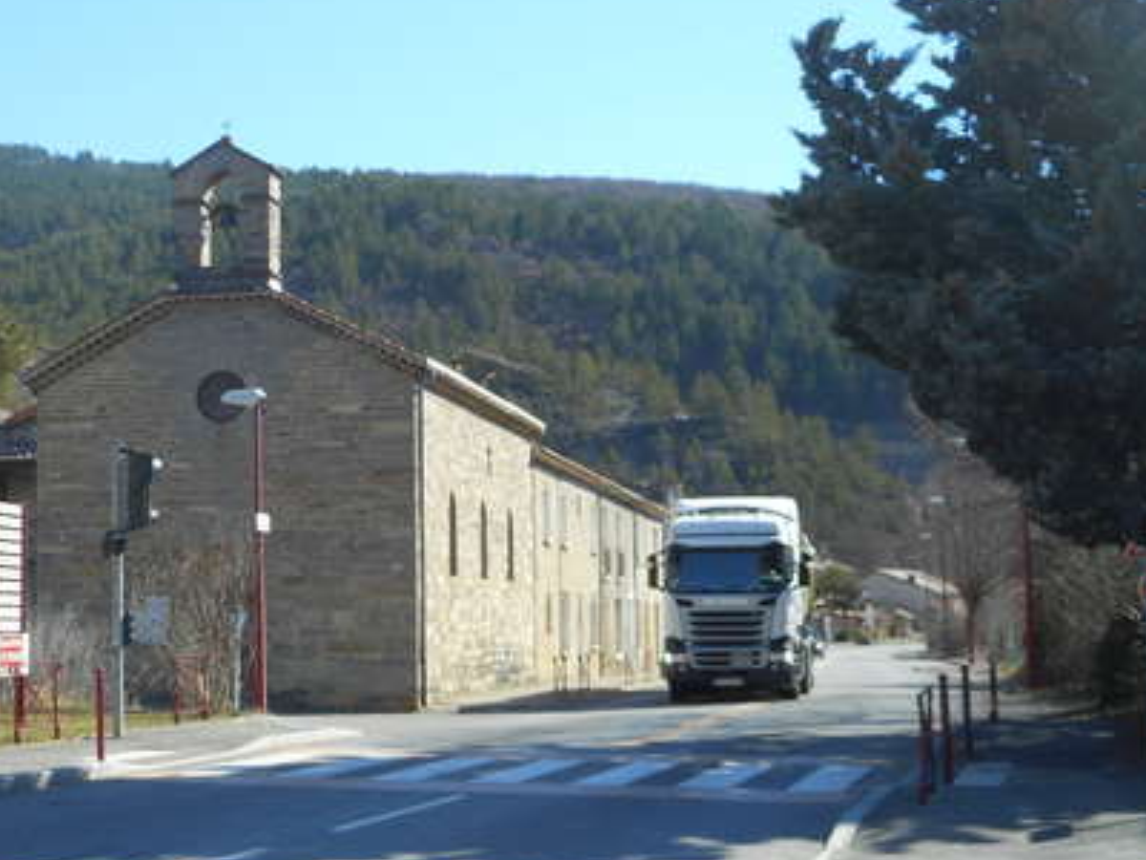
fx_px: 2185
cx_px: 301
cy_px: 419
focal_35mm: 66
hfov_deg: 29.0
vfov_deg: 22.3
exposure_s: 1/320
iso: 80
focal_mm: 7.9
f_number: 4.7
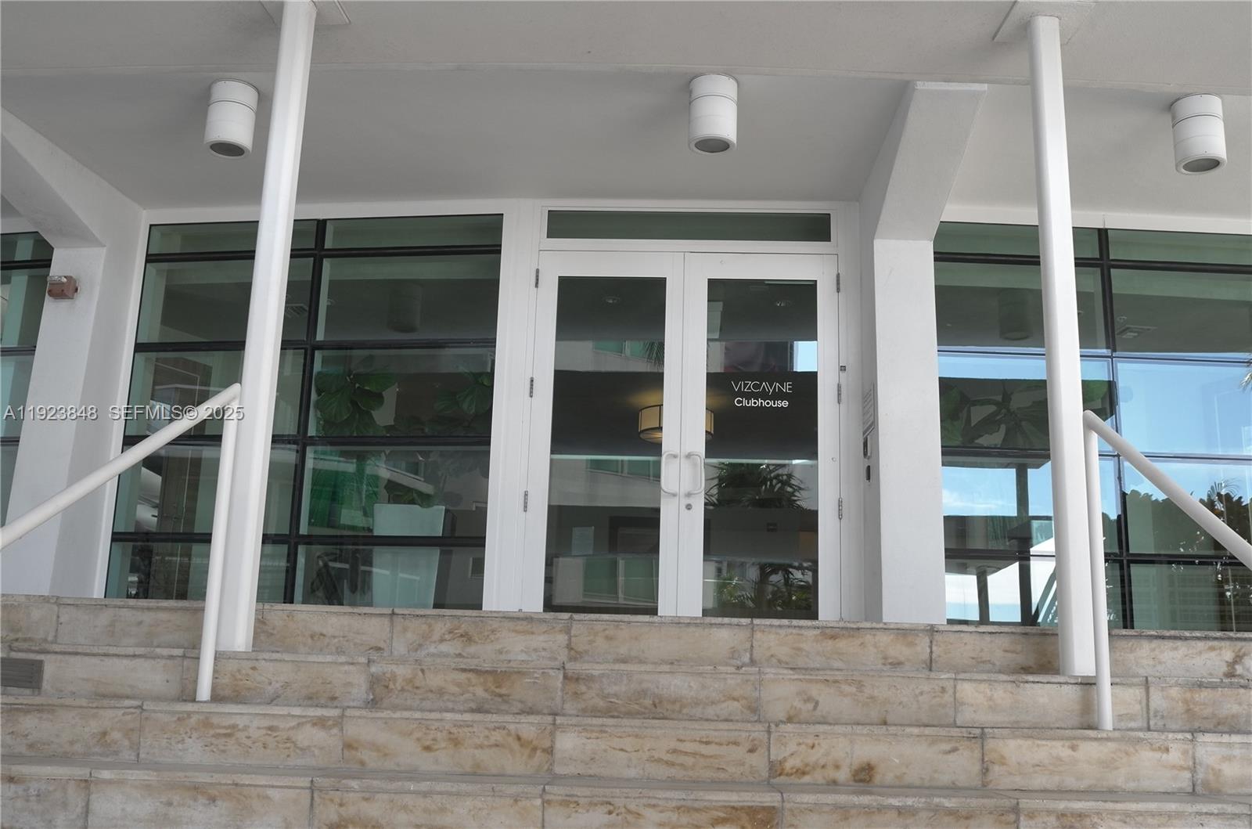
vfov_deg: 36.7
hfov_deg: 53.2
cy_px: 414
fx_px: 1249
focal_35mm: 36
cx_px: 626
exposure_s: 1/250
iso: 400
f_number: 6.3
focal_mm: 24
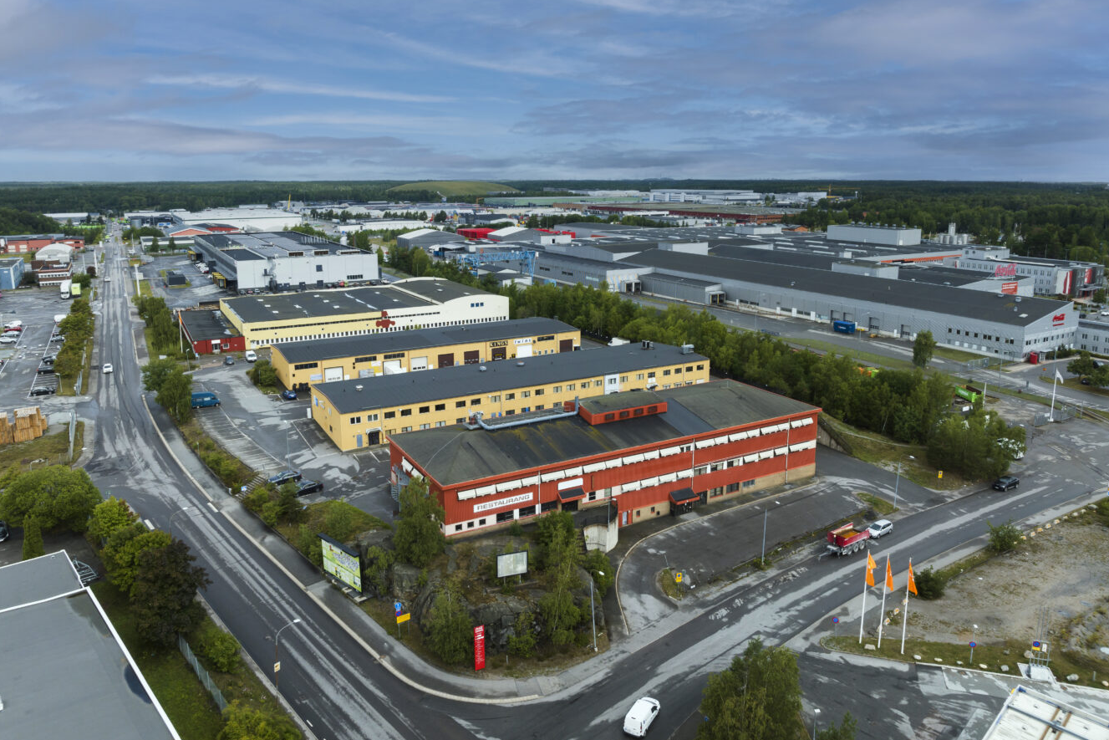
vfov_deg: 51.2
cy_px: 326
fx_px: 770
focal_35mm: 25
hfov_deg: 71.5
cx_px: 554
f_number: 7.1
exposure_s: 1/240
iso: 100
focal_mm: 12.29
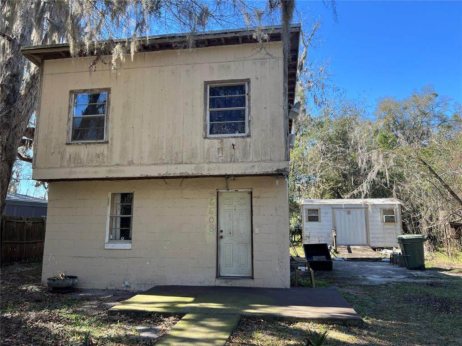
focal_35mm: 26
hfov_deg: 67.3
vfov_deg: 53.1
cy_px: 173
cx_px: 231
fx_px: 347
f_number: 1.5
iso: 50
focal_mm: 5.7
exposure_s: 1/718
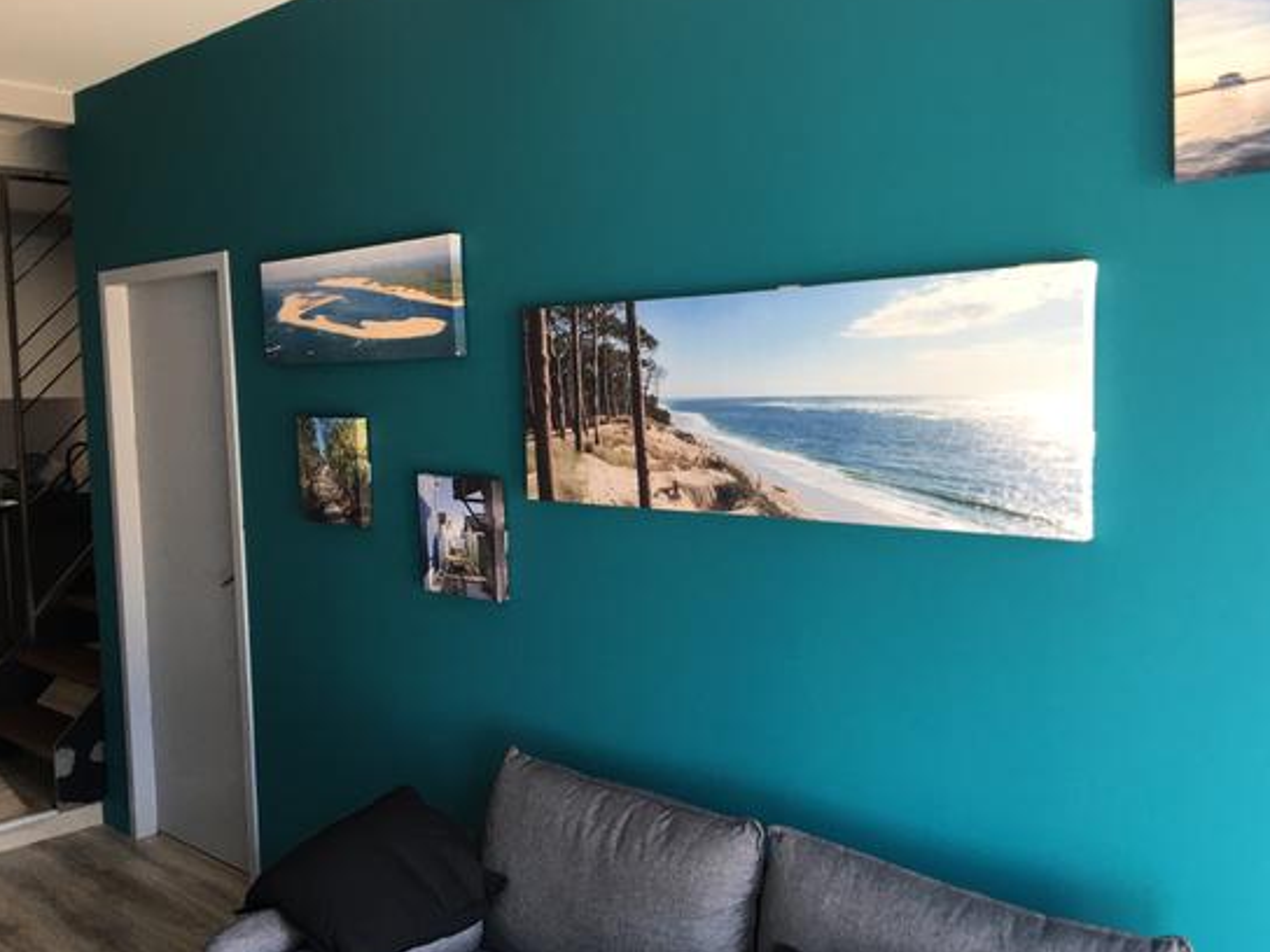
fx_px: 1174
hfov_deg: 56.8
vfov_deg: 44.2
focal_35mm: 32
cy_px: 490
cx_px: 682
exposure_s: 1/33
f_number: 2.2
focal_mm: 4.15
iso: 32
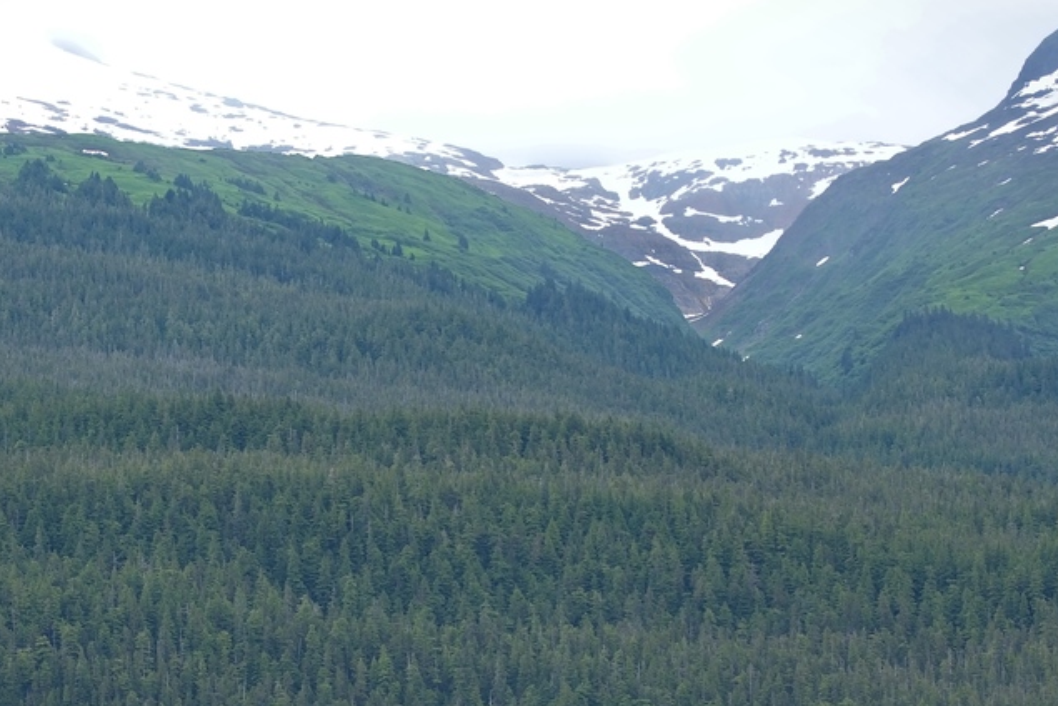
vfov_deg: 9.7
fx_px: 4146
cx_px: 370
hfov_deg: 14.5
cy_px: 445
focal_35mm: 141
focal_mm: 70
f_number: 7.1
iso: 100
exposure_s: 1/200
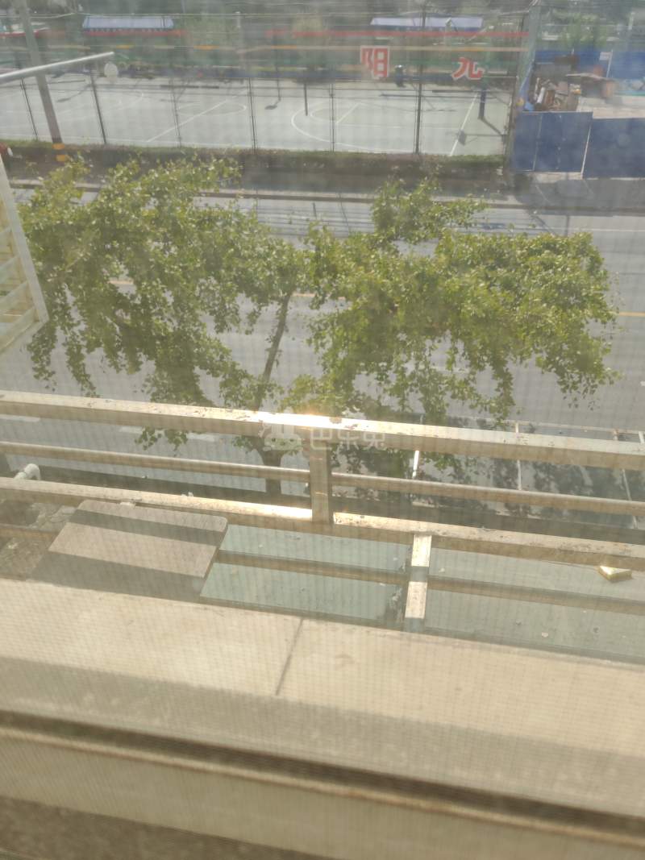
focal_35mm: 27
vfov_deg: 65.3
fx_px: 671
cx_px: 322
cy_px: 430
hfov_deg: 51.3
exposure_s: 1/1400
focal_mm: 5.52
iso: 50
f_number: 1.95
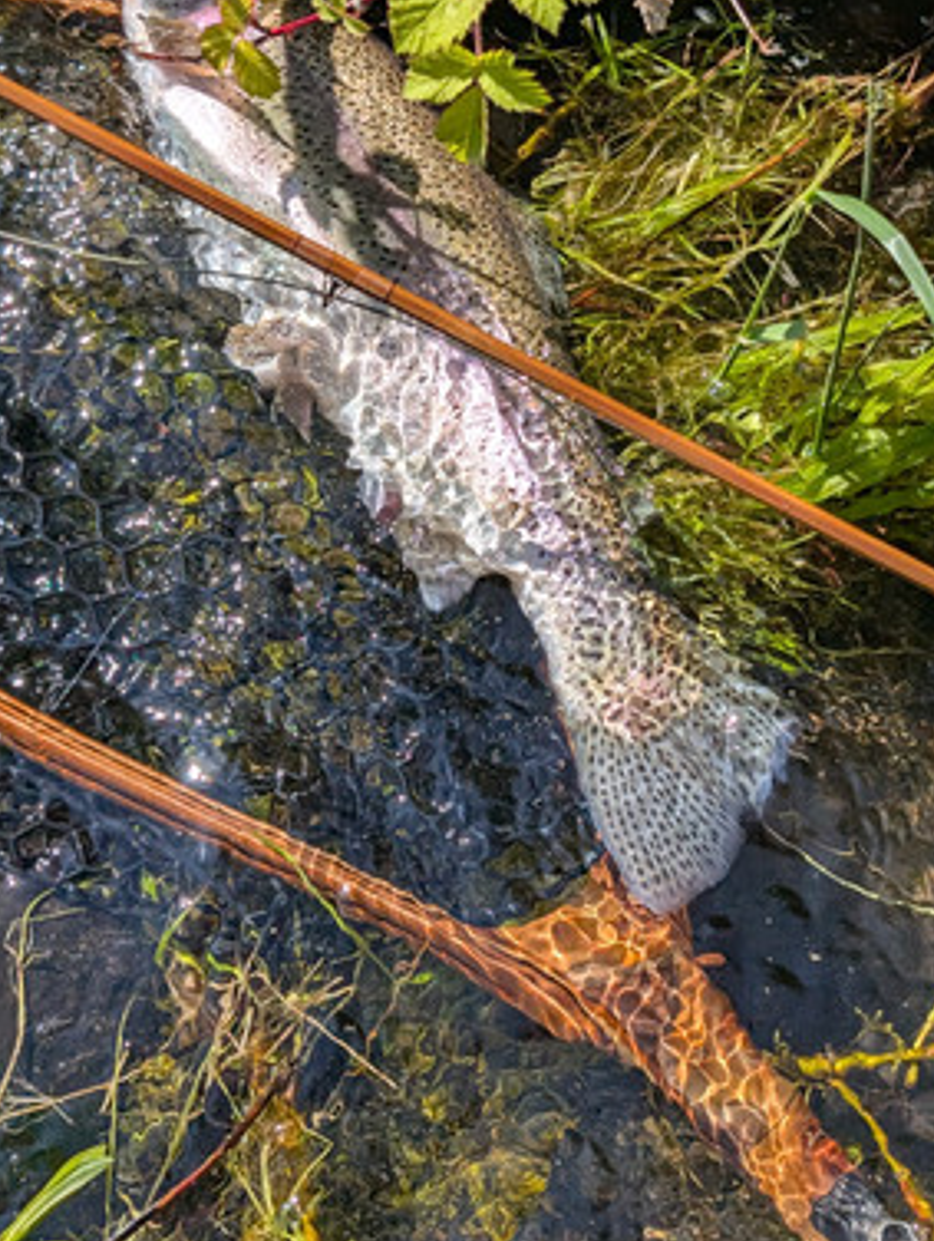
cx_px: 614
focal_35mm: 51
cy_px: 429
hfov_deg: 28.5
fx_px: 1831
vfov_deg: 37.1
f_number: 1.68
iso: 26
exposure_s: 1/1418
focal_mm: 6.9
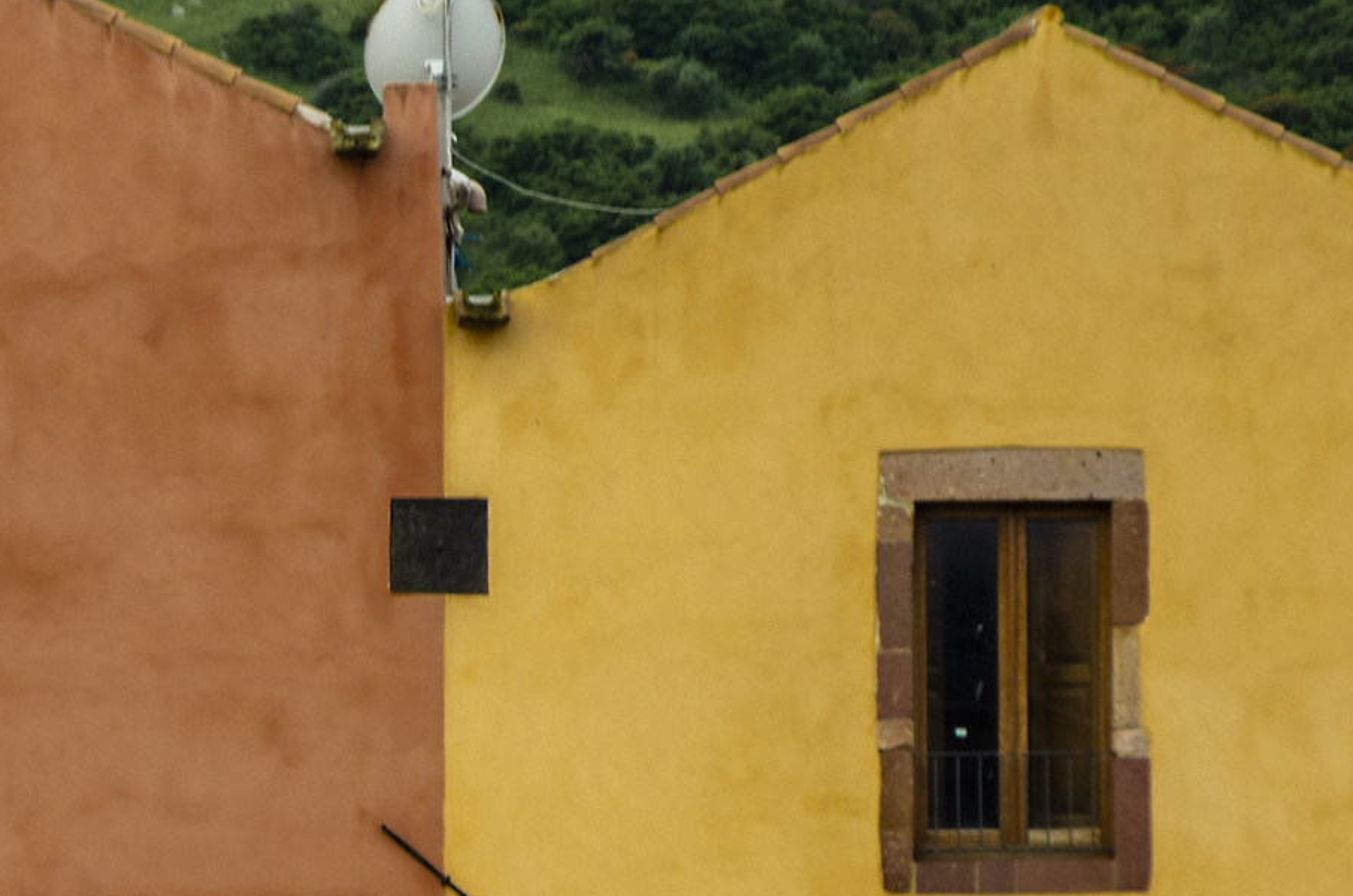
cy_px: 704
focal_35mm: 417
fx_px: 15651
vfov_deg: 3.3
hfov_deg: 4.9
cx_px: -200
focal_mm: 105
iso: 320
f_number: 7.1
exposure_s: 1/100
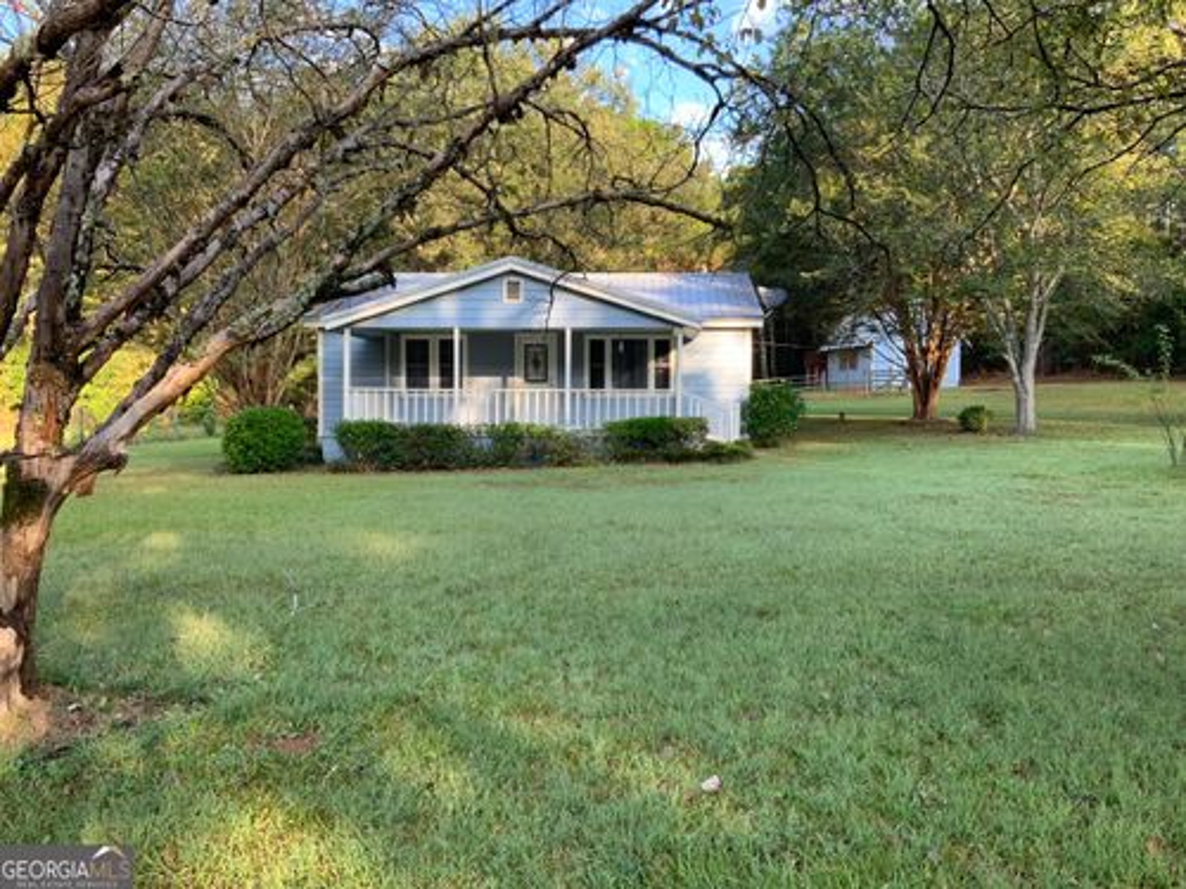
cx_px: 593
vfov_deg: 48.2
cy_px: 444
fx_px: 994
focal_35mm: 29
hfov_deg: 61.7
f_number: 1.8
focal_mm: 3
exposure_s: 1/120
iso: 20
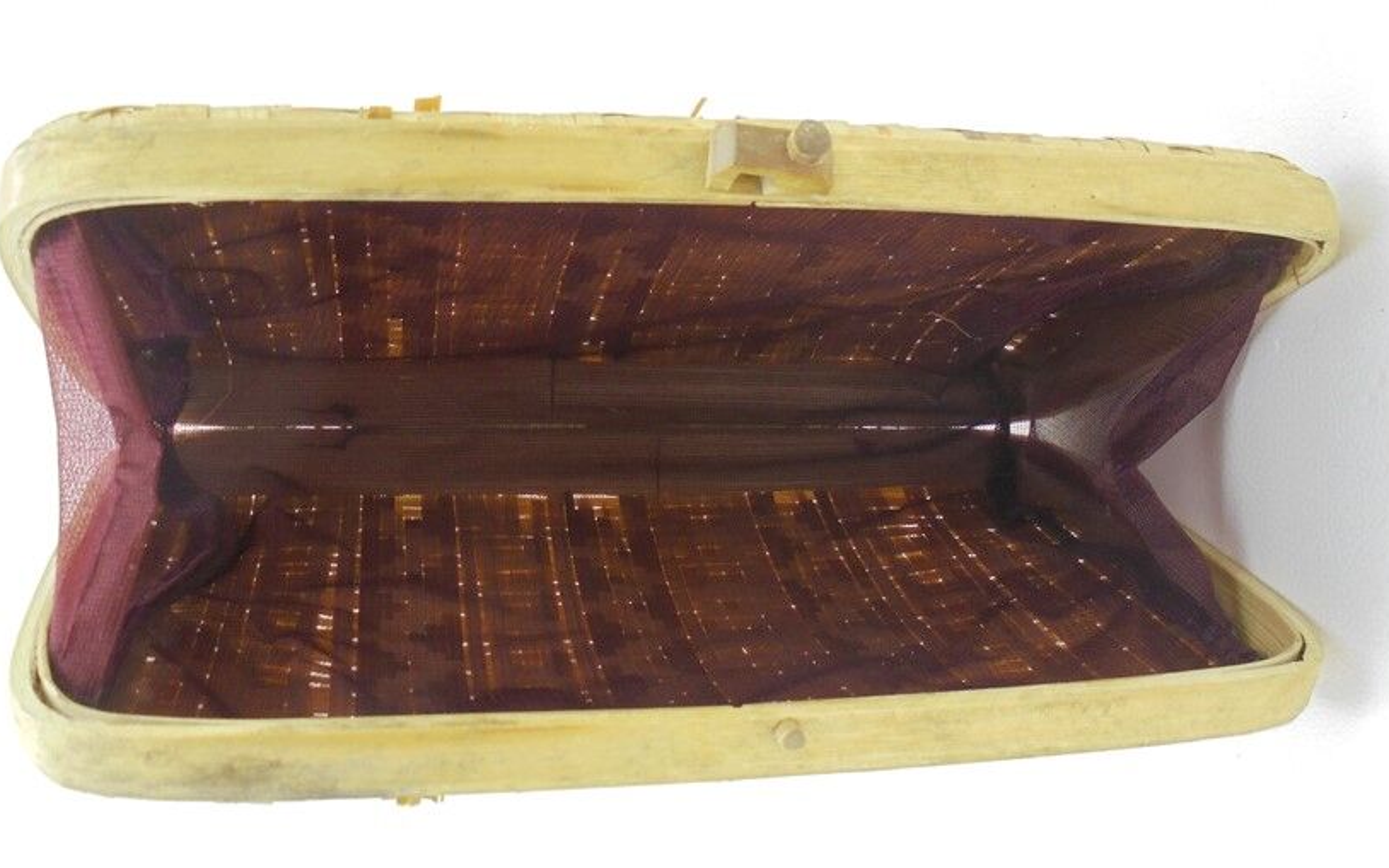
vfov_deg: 37.3
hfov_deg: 56.7
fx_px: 1287
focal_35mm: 34
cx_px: 705
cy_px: 449
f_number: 3.7
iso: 250
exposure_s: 1/30
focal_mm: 5.3
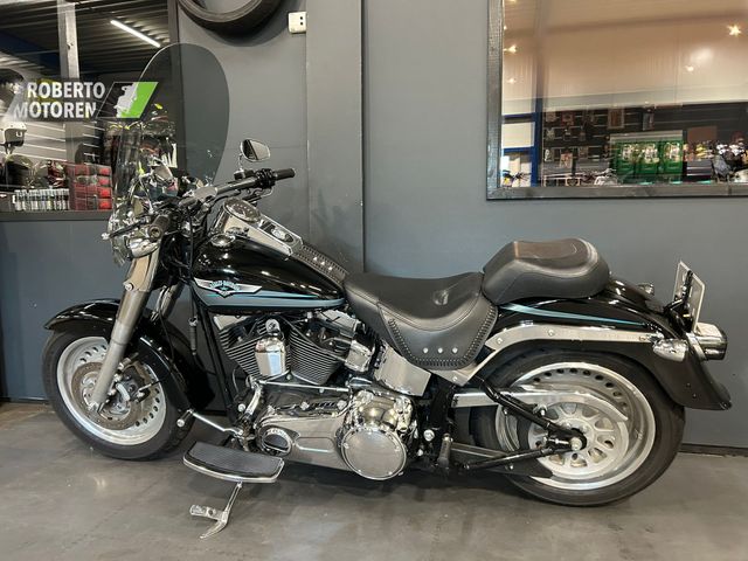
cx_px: 374
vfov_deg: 53.1
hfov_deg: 67.3
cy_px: 280
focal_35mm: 26
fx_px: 562
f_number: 1.5
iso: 400
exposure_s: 1/50
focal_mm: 5.7
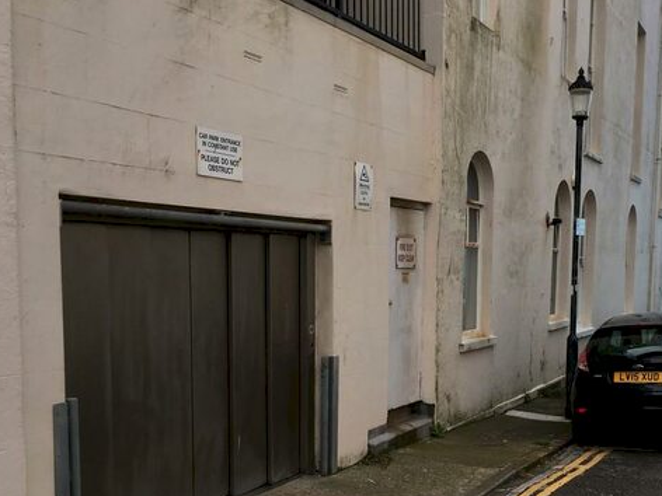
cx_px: 475
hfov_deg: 42.8
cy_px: 341
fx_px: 822
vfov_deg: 33.2
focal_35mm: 43
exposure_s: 1/693
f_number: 2.2
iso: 25
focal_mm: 4.15
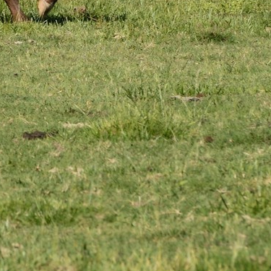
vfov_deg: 2.4
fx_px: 6421
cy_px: -74
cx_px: -298
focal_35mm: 725
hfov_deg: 2.4
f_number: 9
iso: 400
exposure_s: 1/800
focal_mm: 200
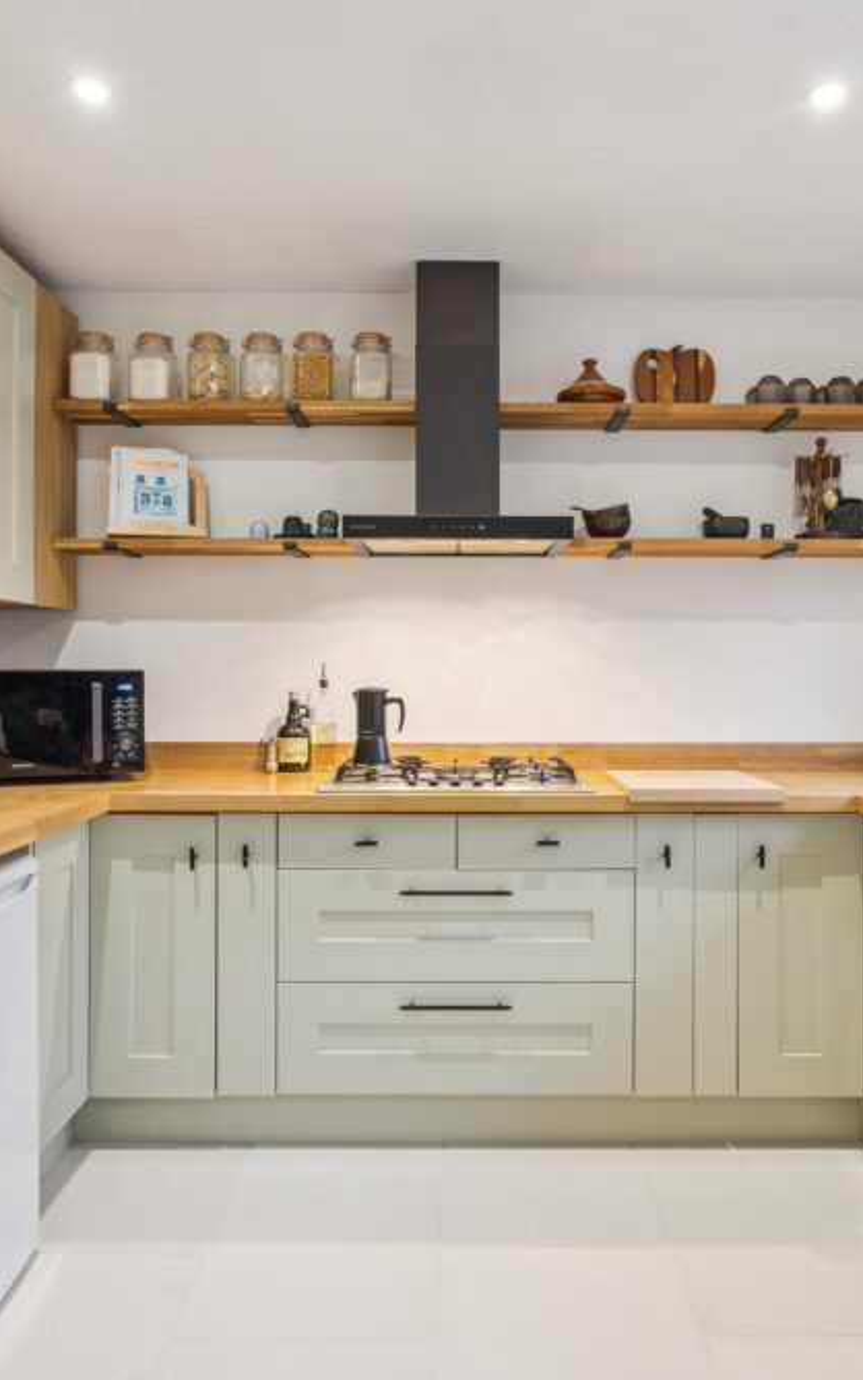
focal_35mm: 25
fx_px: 940
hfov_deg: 49.2
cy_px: 687
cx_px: 475
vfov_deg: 72.5
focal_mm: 16
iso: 640
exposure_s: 1/15
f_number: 8
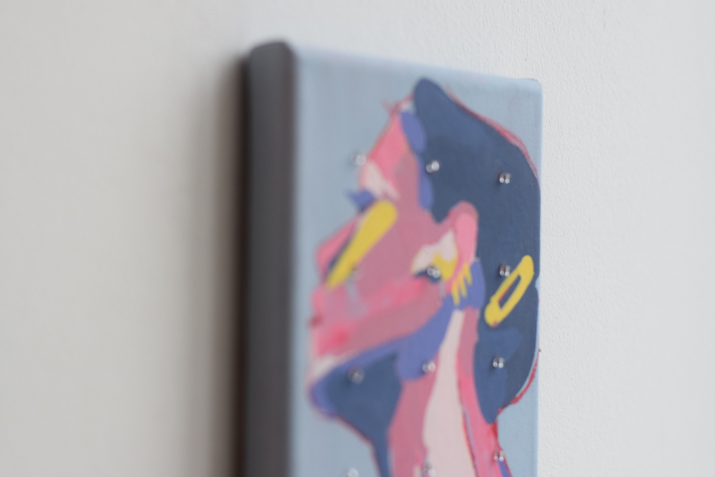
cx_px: 358
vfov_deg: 18.2
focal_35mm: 75
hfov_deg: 27.0
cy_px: 238
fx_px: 1490
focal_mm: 50
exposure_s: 1/60
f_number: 4
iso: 800
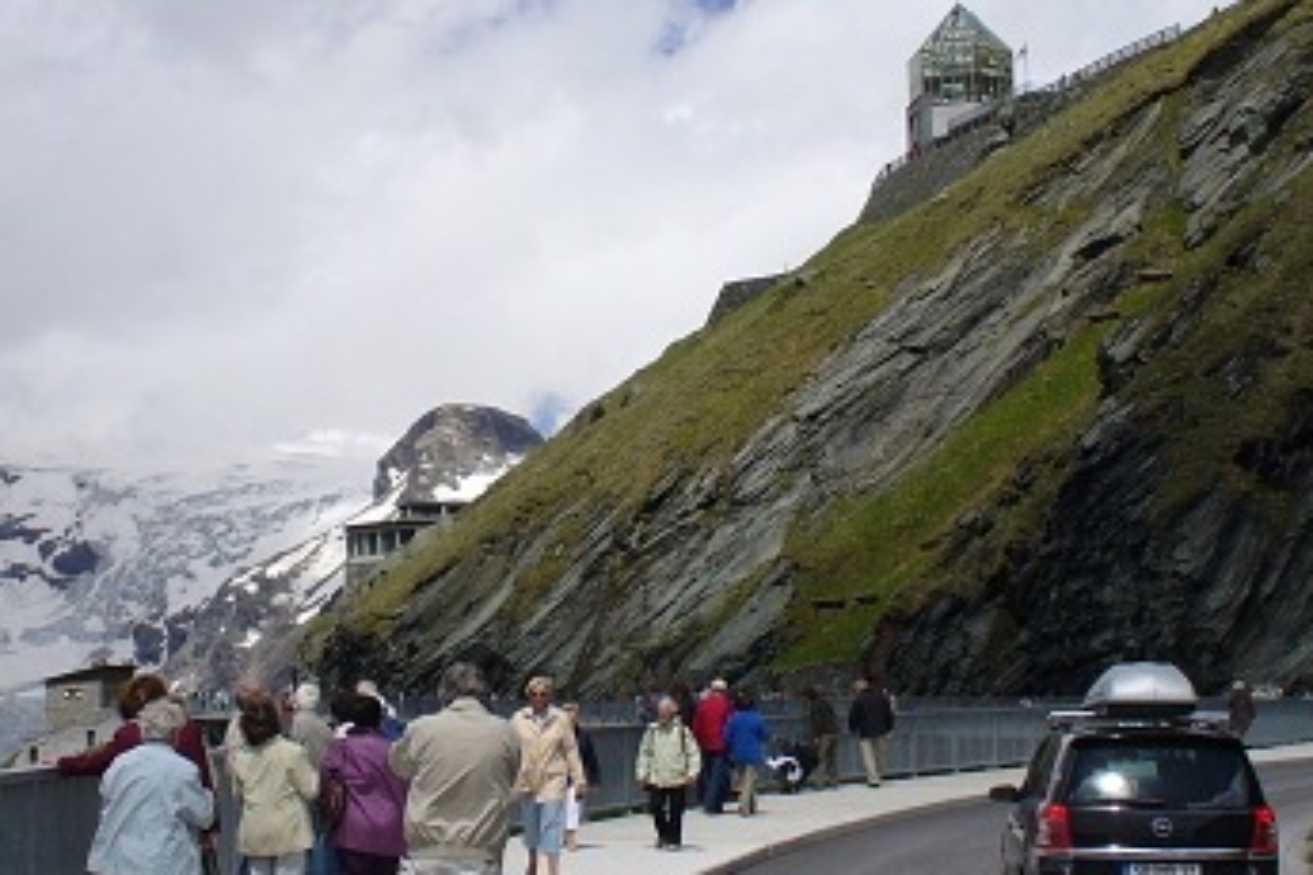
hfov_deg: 30.1
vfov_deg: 20.3
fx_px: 2443
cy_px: 392
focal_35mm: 67
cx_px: 601
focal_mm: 6.1
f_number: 5.6
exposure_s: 1/800
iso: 80
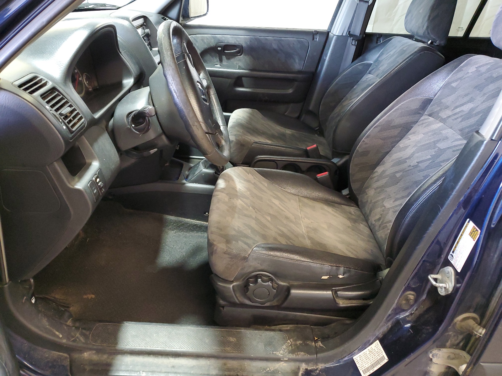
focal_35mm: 26
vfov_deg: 53.1
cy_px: 188
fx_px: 377
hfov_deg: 67.3
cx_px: 251
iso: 287
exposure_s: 1/20
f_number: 1.5
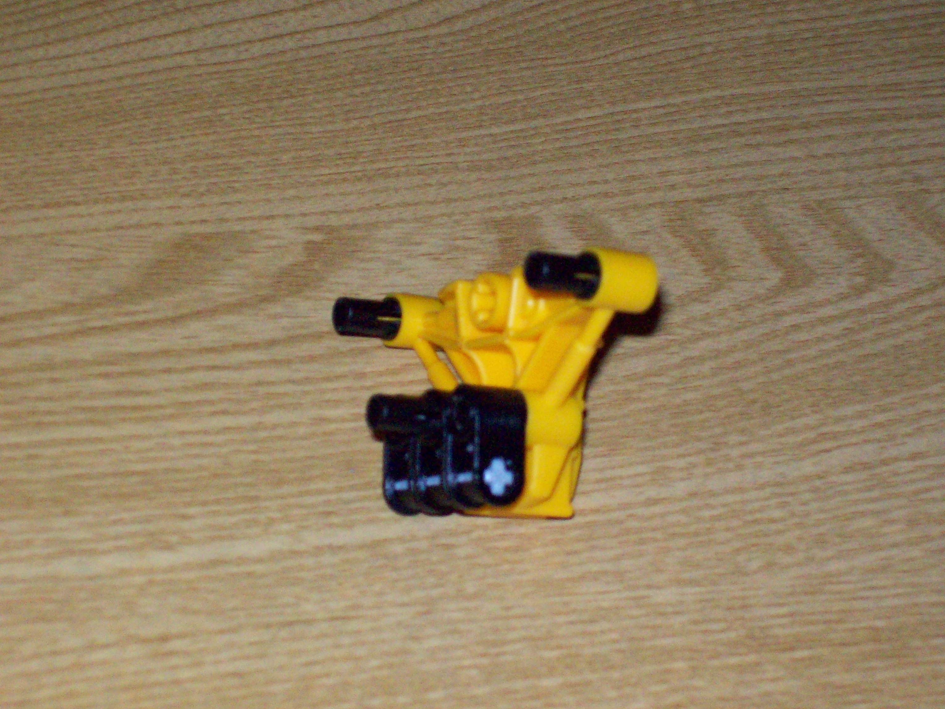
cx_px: 472
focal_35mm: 108
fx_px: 2948
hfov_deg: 18.2
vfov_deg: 13.7
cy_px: 354
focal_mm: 18
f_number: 4.8
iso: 400
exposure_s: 1/257
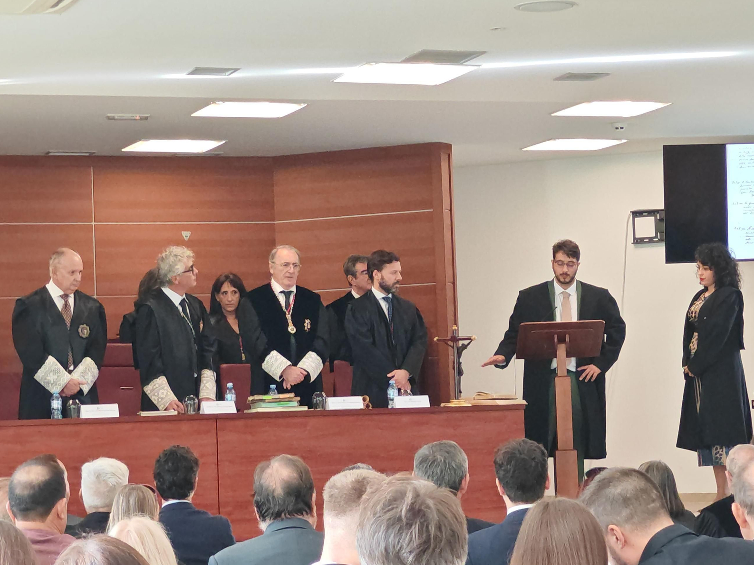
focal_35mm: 111
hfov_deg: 17.7
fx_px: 2417
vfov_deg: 13.3
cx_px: 379
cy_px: 282
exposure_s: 1/50
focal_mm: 8.67
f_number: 2.4
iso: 250
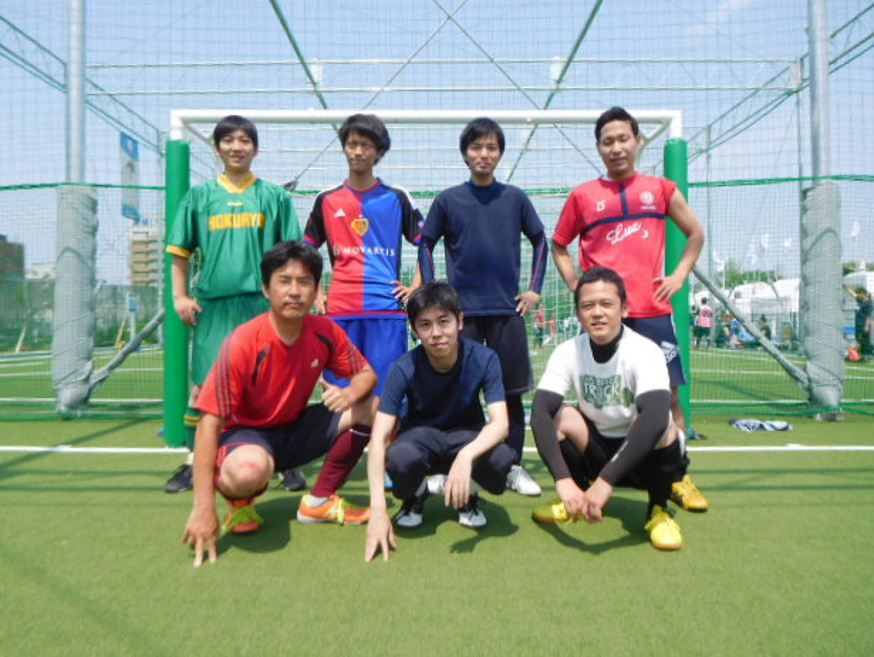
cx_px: 438
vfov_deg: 53.1
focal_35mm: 26
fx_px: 657
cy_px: 321
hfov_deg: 67.3
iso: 125
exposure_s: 1/800
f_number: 3.4
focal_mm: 4.5
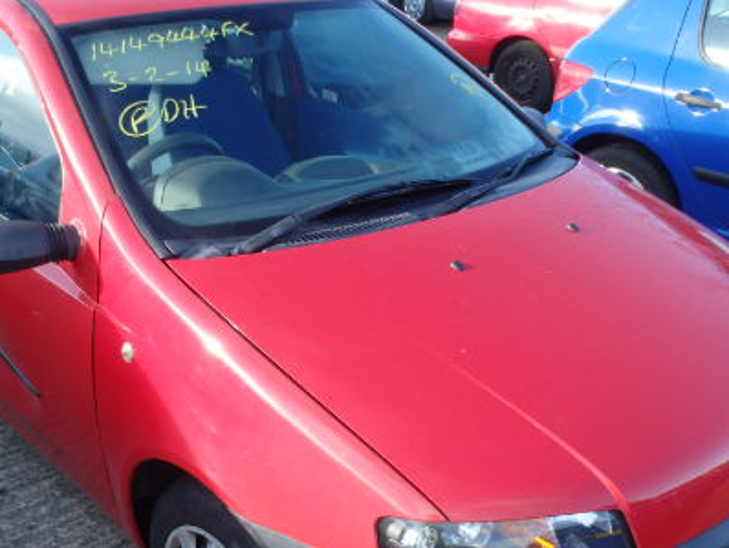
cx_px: 333
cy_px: 363
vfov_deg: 32.0
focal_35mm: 45
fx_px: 948
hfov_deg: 42.0
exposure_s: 1/160
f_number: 3.9
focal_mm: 5
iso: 125
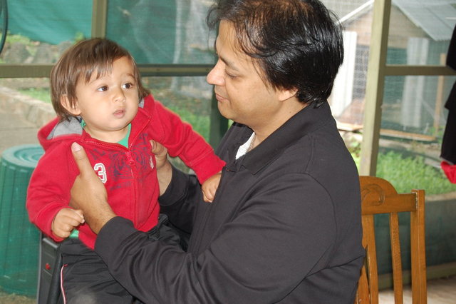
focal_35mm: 82
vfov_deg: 16.5
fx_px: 1044
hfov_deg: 24.6
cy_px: 152
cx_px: 228
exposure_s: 1/60
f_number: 5.6
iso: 400
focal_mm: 55
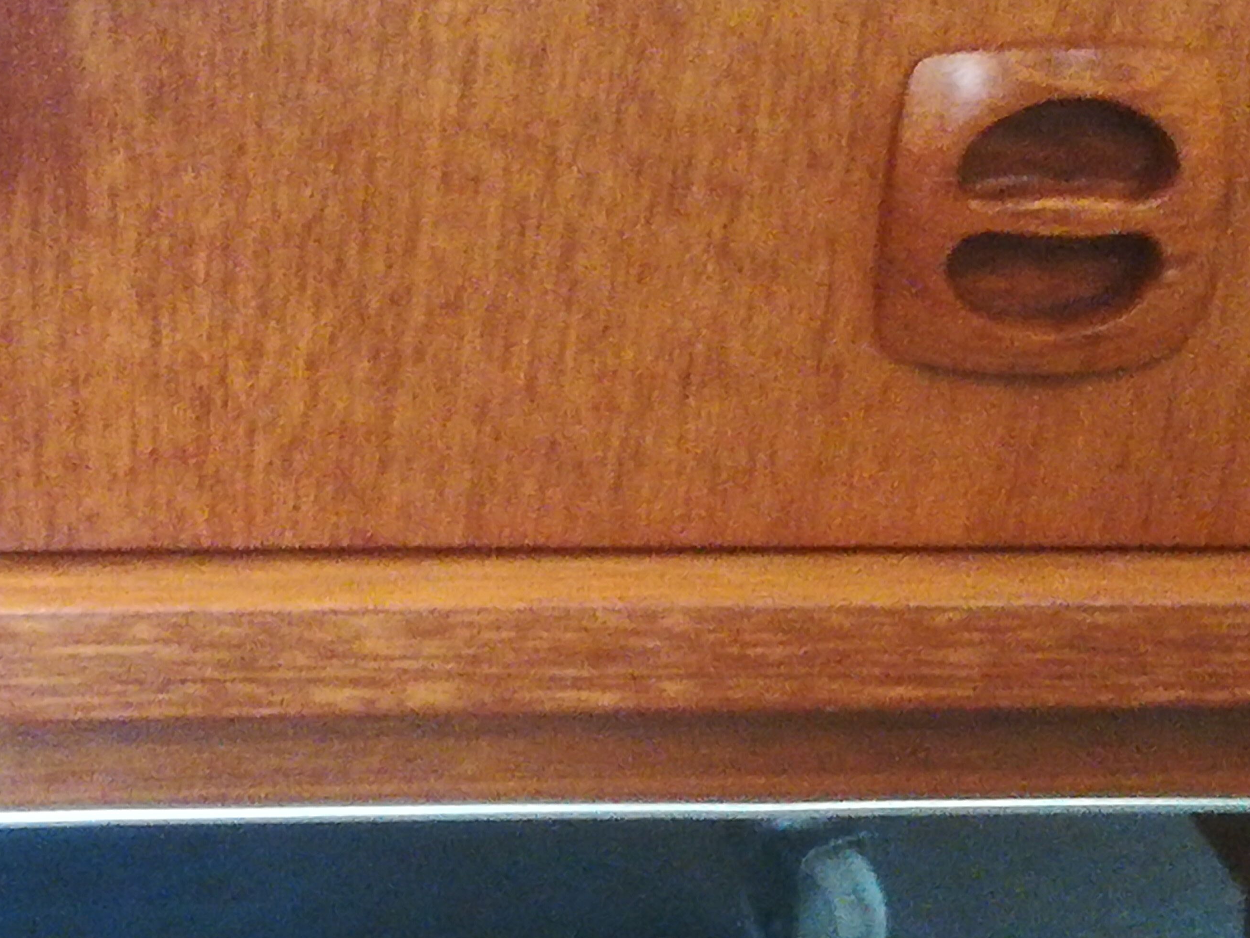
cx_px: 340
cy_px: 249
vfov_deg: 13.5
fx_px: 3936
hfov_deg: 18.0
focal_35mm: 109
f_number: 2.2
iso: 1600
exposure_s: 1/14.3
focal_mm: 3.83
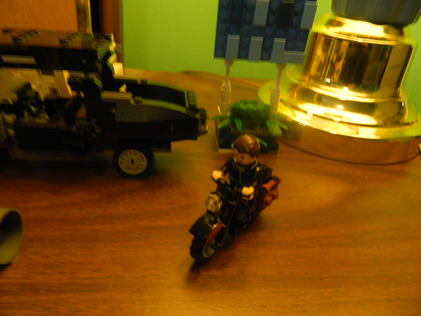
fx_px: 304
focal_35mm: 25
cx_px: 210
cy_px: 158
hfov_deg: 69.4
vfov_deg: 54.9
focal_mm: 4.5
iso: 200
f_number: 3.1
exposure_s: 1/30
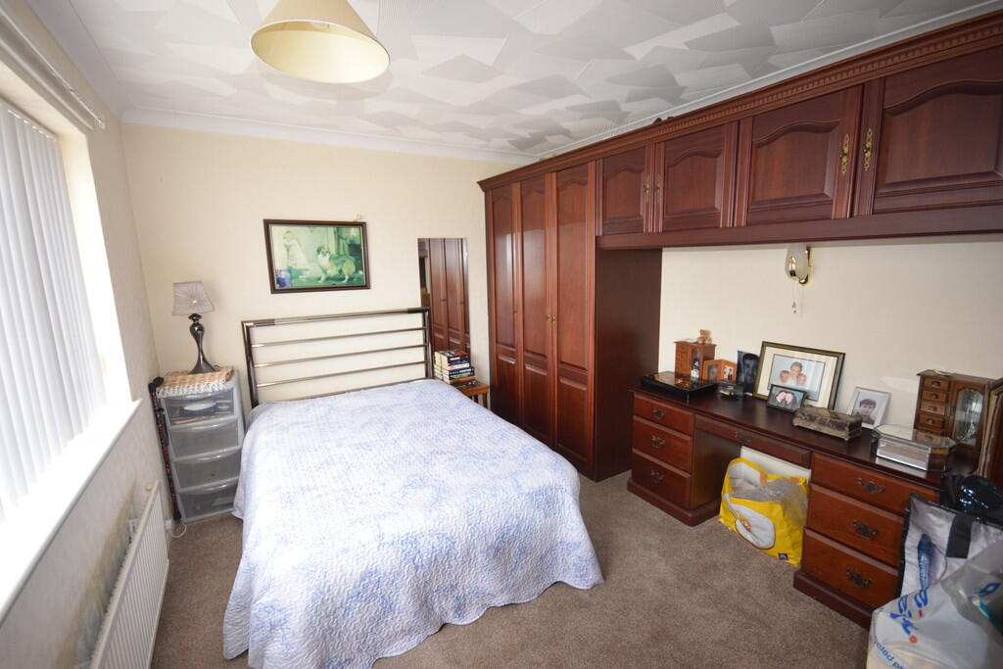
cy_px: 334
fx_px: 418
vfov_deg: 77.3
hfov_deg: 100.4
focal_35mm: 15
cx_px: 502
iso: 800
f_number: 5.6
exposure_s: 1/125
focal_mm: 10
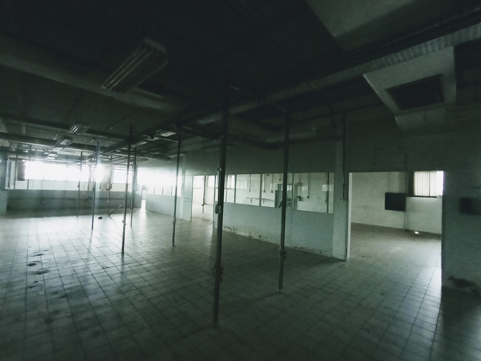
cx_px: 240
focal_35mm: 16
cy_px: 180
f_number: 2.2
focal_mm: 1.65
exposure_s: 1/15
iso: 1431
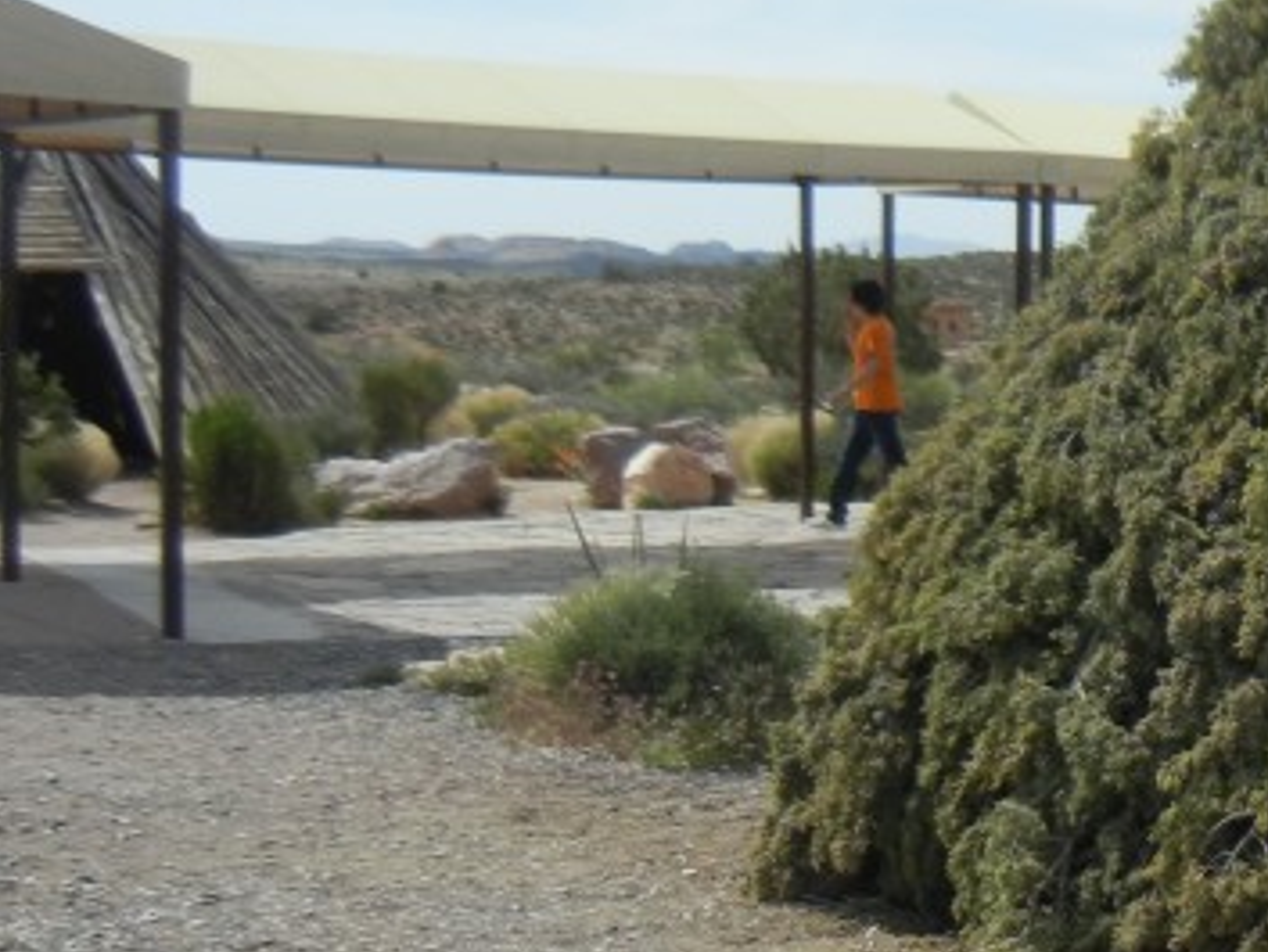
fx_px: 3188
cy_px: 449
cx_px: 1595
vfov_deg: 17.0
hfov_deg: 20.7
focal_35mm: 87
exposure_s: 1/415
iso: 160
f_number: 7
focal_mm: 5.4
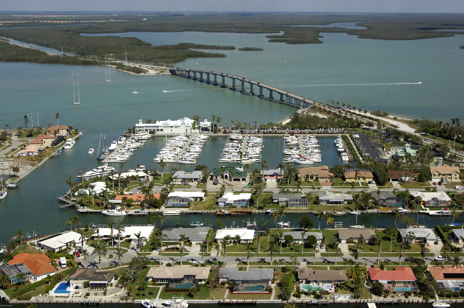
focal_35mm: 48
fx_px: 618
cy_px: 154
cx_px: 232
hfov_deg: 41.2
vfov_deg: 28.0
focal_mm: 32
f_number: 9.5
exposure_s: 1/1000
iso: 400
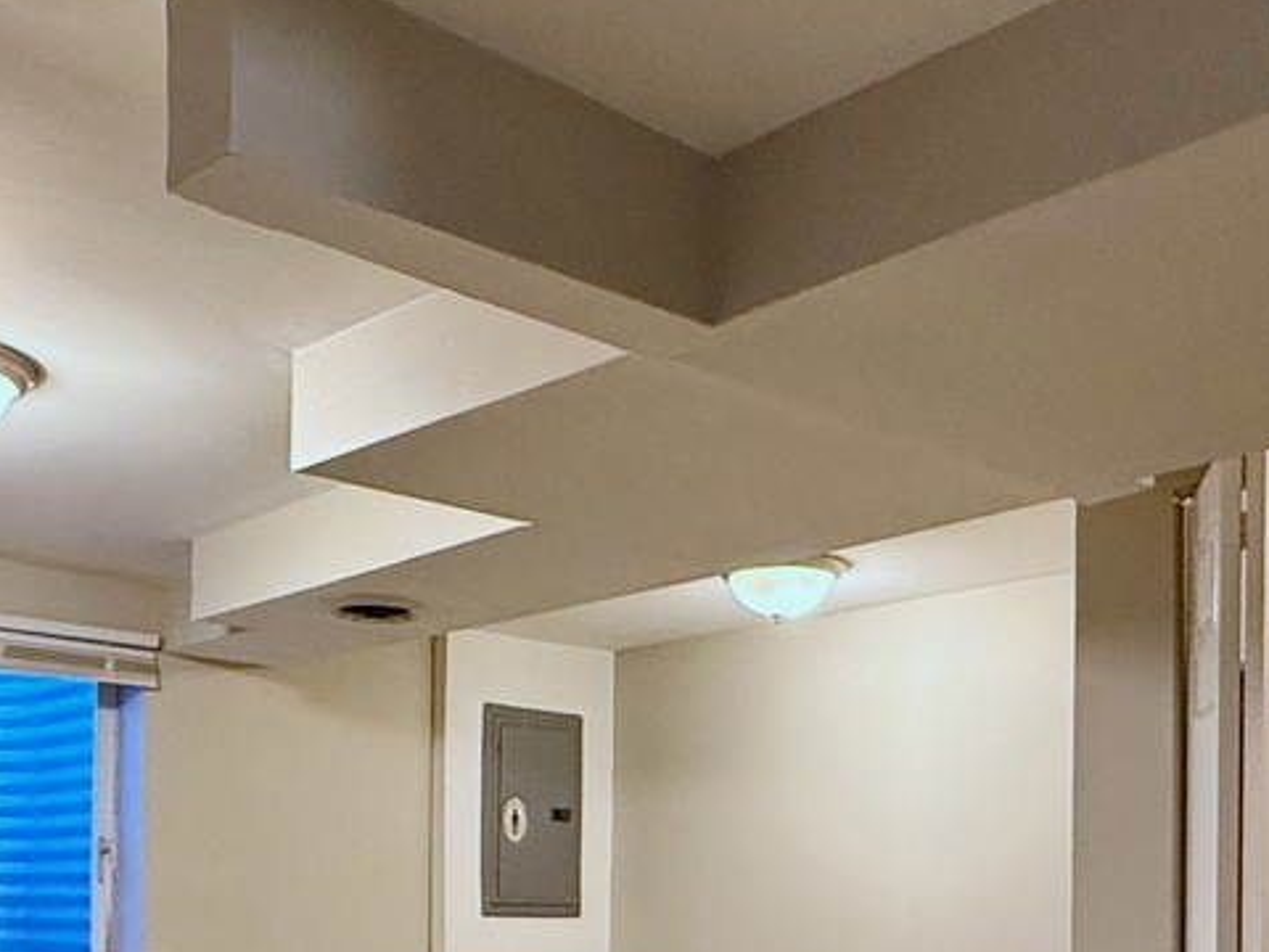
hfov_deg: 44.8
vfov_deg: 32.0
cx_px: 669
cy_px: 928
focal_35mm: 42
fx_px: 1540
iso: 500
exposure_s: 1/120
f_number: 2.2
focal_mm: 2.22
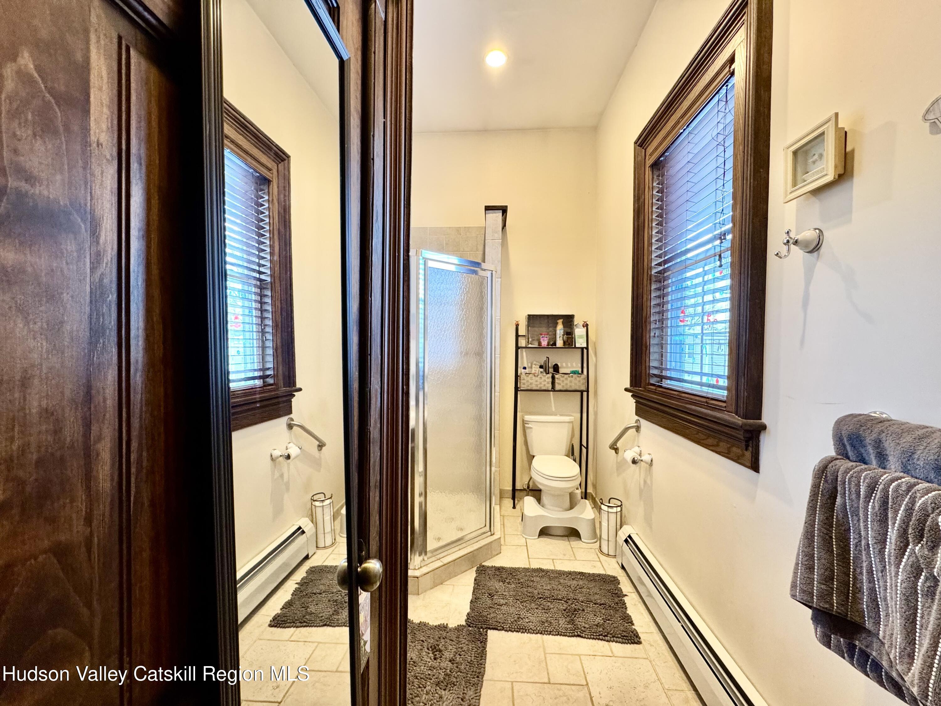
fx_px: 381
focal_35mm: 14
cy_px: 353
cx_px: 470
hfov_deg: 102.1
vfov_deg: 85.7
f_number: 2.2
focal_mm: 2.22
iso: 250
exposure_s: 1/60
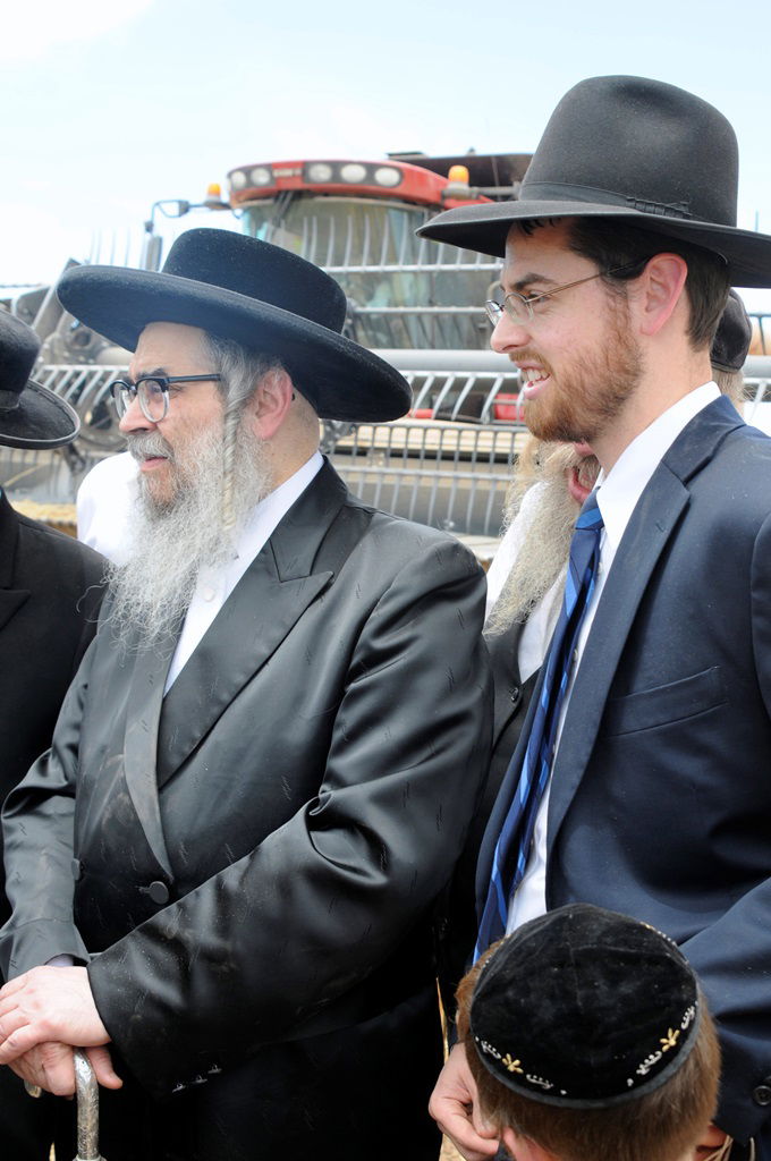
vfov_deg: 46.5
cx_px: 386
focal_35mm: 42
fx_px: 1353
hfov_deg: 31.8
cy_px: 580
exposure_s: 1/100
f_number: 5
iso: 250
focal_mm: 28
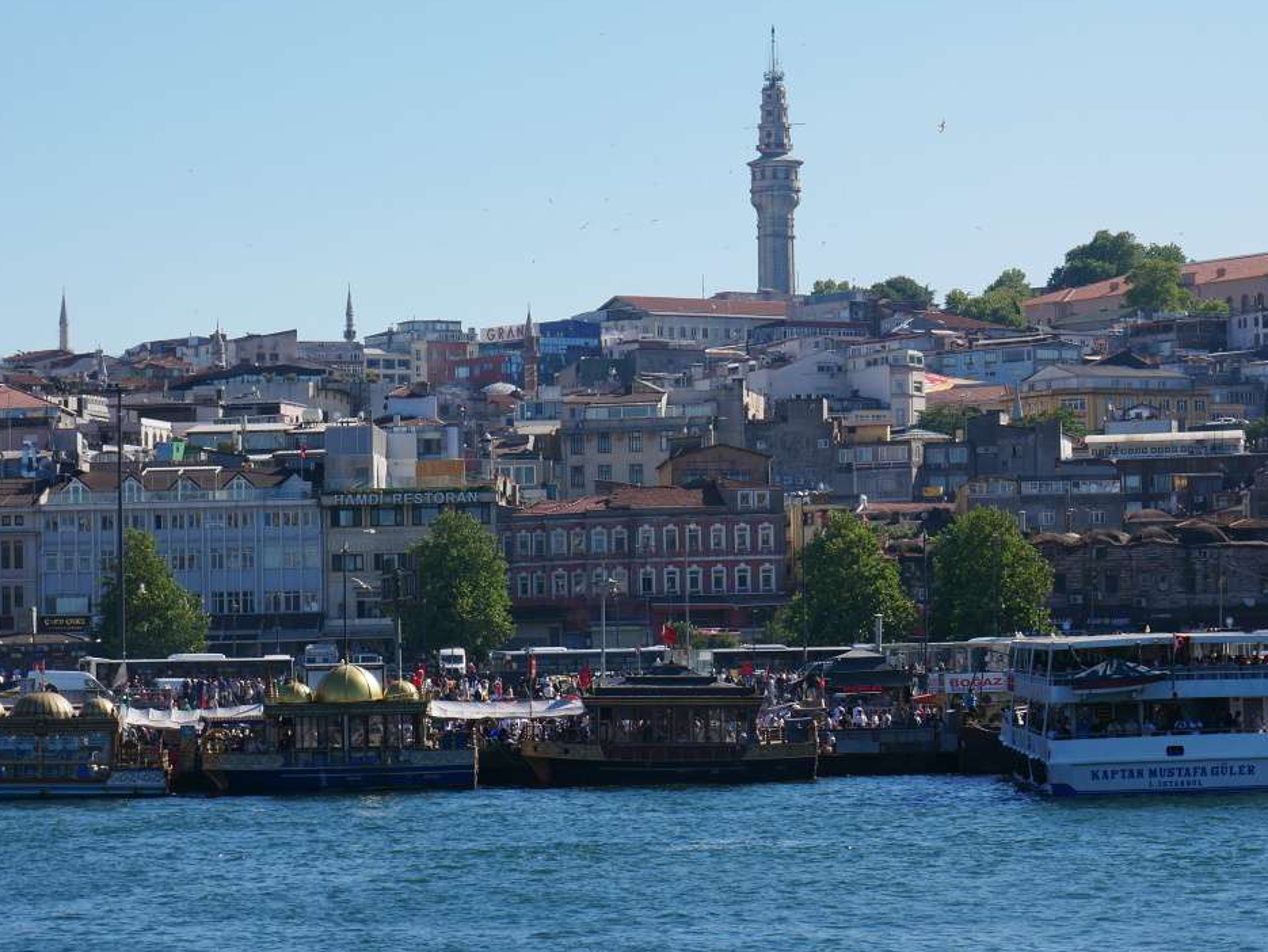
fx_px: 5020
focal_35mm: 137
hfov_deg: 14.4
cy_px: 427
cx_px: 694
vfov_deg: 10.8
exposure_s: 1/500
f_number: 8
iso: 200
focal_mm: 60
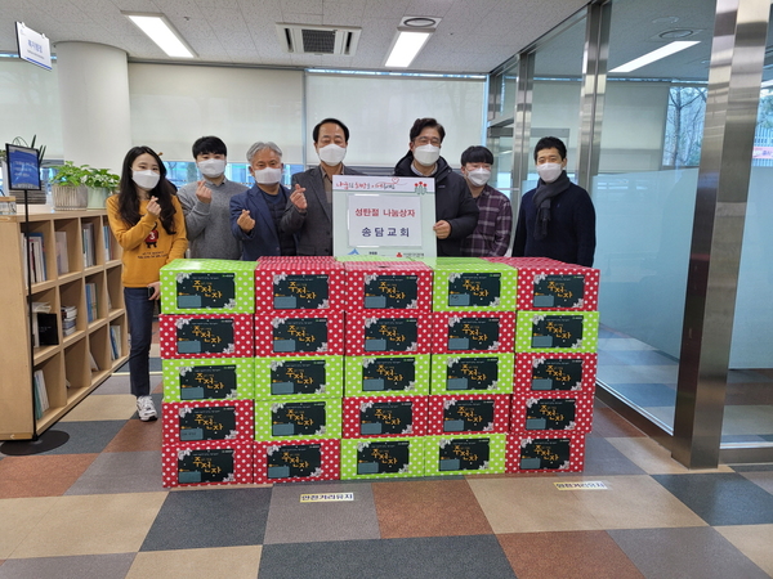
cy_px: 290
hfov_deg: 67.3
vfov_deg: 53.1
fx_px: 581
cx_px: 386
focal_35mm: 26
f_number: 1.8
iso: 160
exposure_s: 1/119
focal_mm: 5.4
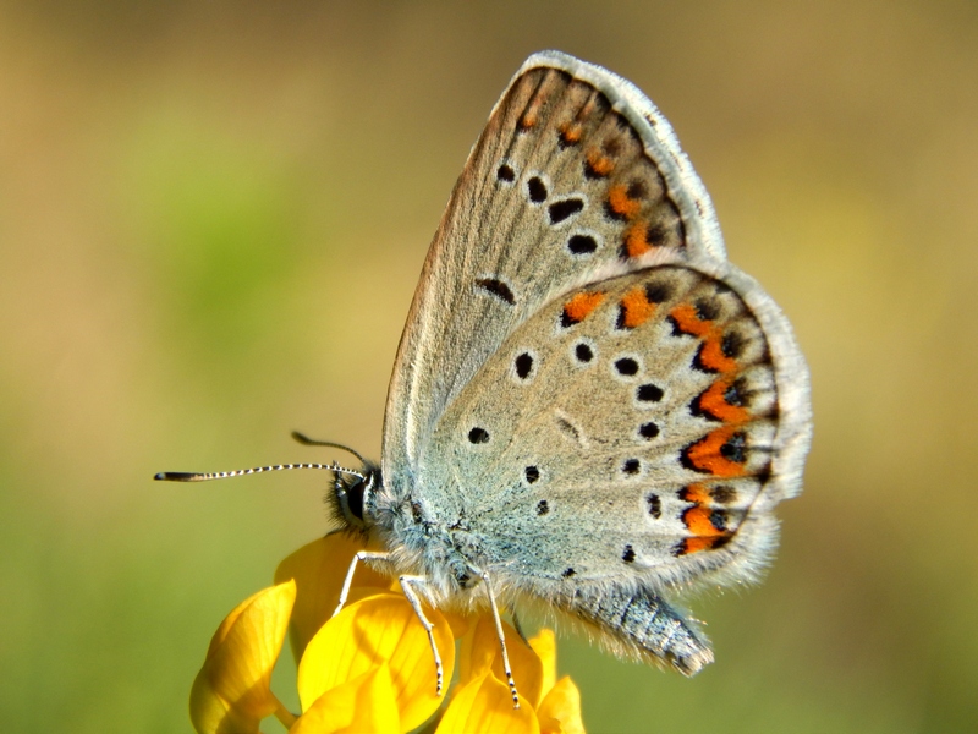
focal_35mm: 209
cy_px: 367
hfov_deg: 9.5
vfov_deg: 7.1
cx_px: 489
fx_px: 5905
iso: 125
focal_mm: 37.1
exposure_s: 1/400
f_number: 5.4
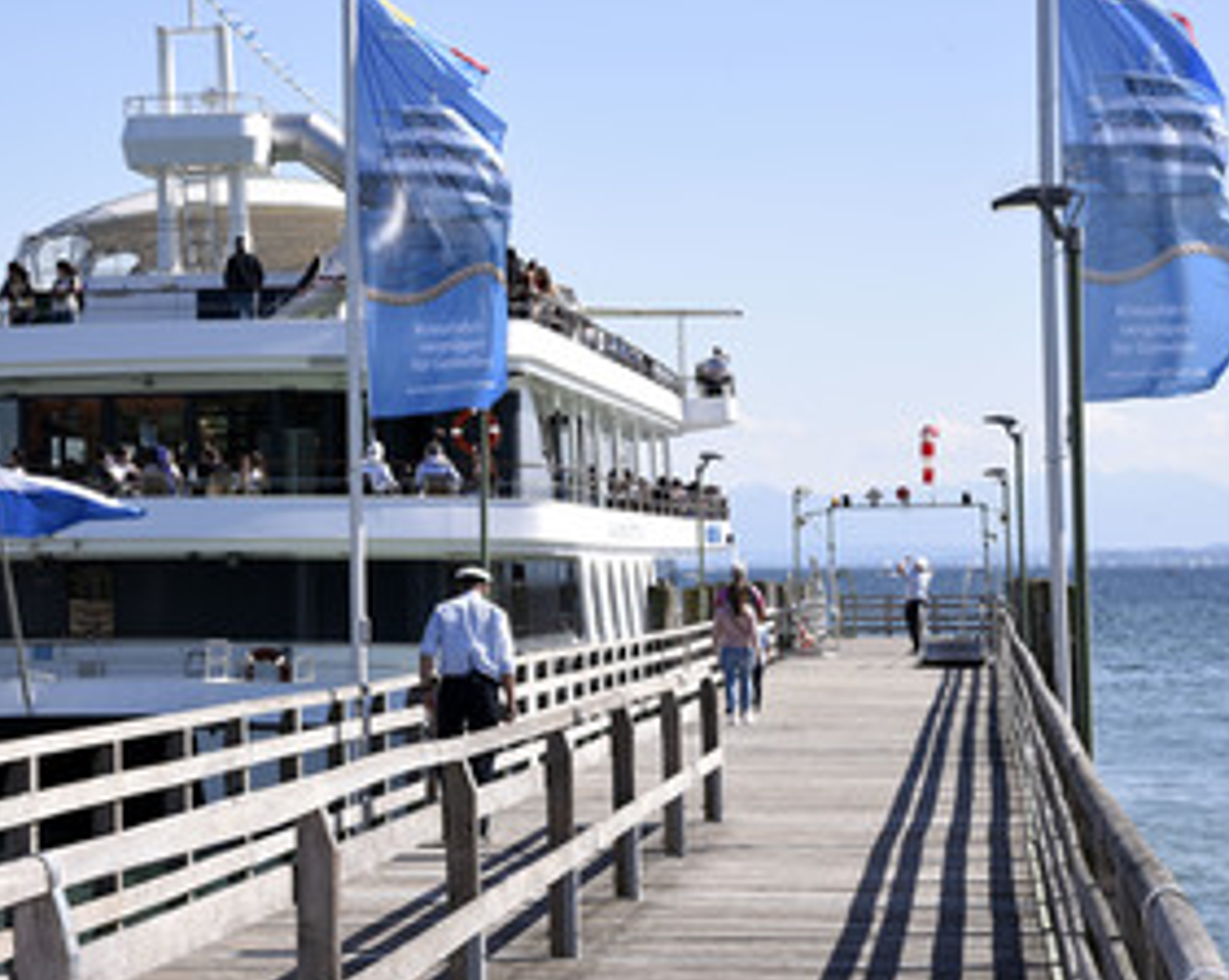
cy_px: 394
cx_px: 304
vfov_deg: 15.7
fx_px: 3560
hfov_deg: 19.4
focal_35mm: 98
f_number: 11
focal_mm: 65
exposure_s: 1/160
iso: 200
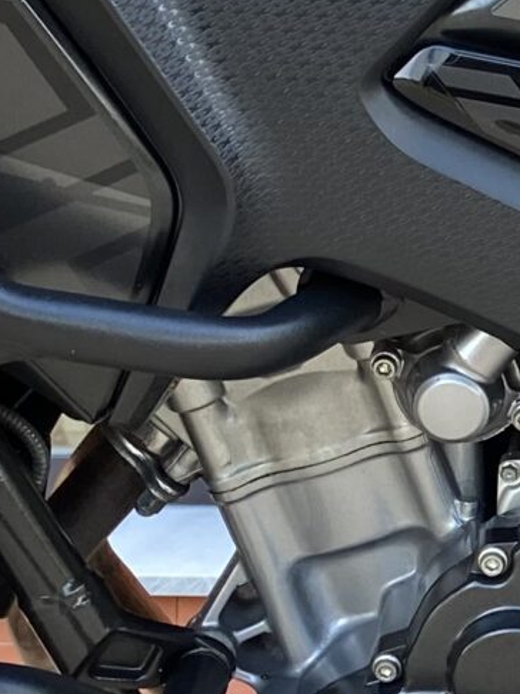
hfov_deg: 10.4
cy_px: 418
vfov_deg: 14.4
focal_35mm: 137
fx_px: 2746
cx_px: 786
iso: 80
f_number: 1.8
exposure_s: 1/122
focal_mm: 4.25
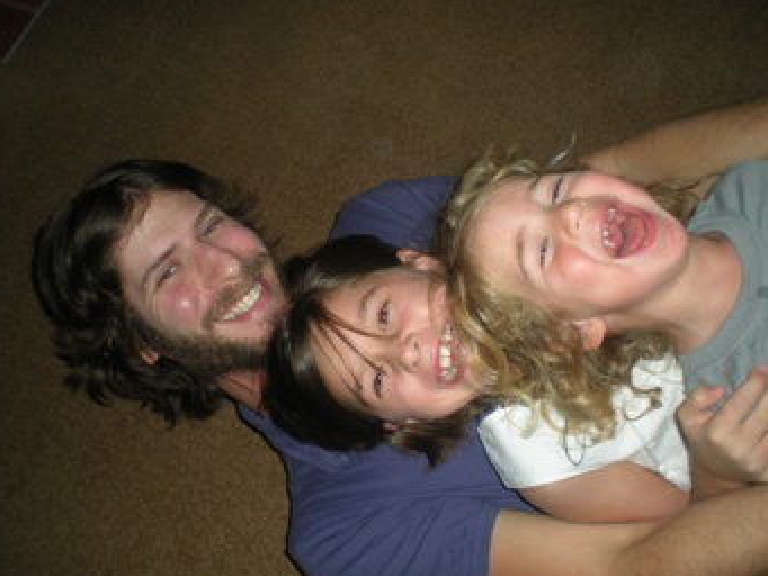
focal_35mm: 41
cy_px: 306
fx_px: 910
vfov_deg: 35.1
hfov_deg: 45.7
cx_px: 410
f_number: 3.1
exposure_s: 1/60
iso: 64
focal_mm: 6.3
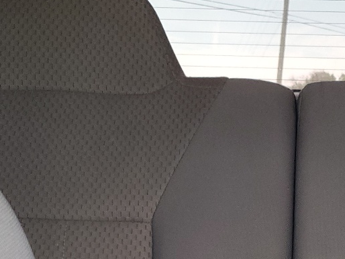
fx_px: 807
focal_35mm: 81
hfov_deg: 23.8
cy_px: 351
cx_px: 279
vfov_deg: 17.0
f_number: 1.5
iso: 112
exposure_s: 1/60.2
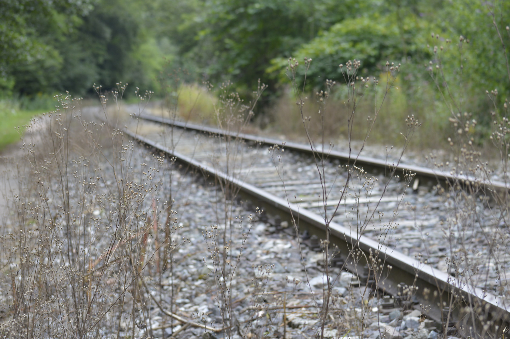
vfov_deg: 16.5
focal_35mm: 82
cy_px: 170
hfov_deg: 24.6
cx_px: 255
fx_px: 1168
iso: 125
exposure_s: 1/125
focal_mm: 55
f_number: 5.6
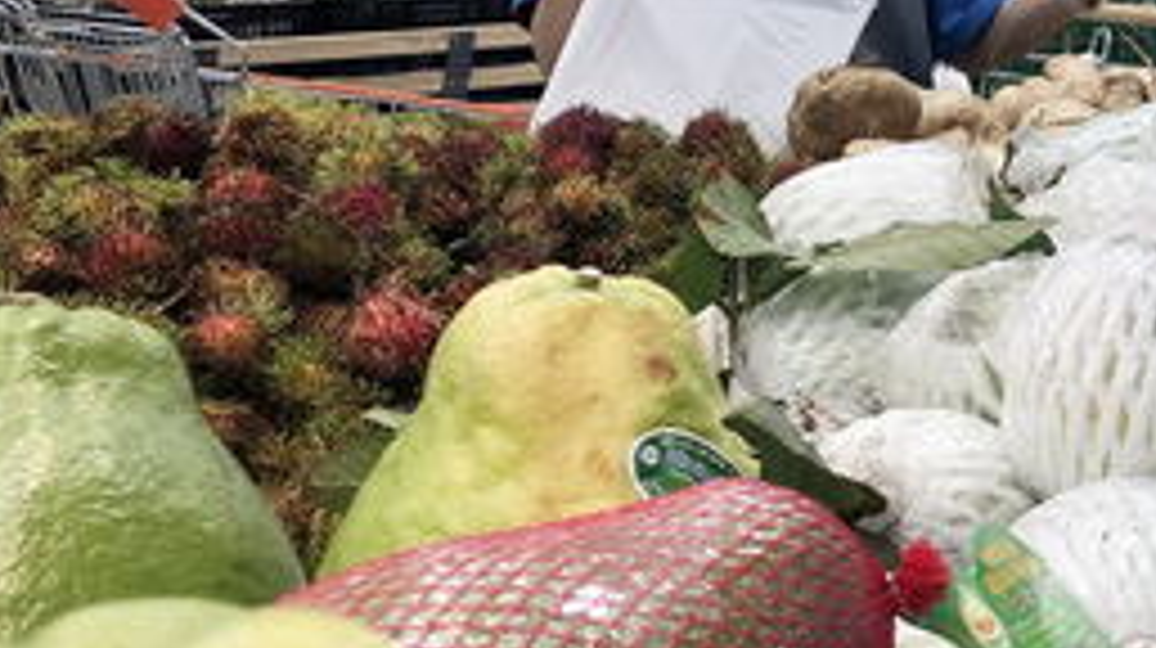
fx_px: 2327
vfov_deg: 15.8
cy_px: 234
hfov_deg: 24.9
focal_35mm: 76
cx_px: 1426
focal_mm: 3.99
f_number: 1.8
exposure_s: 1/50
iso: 25
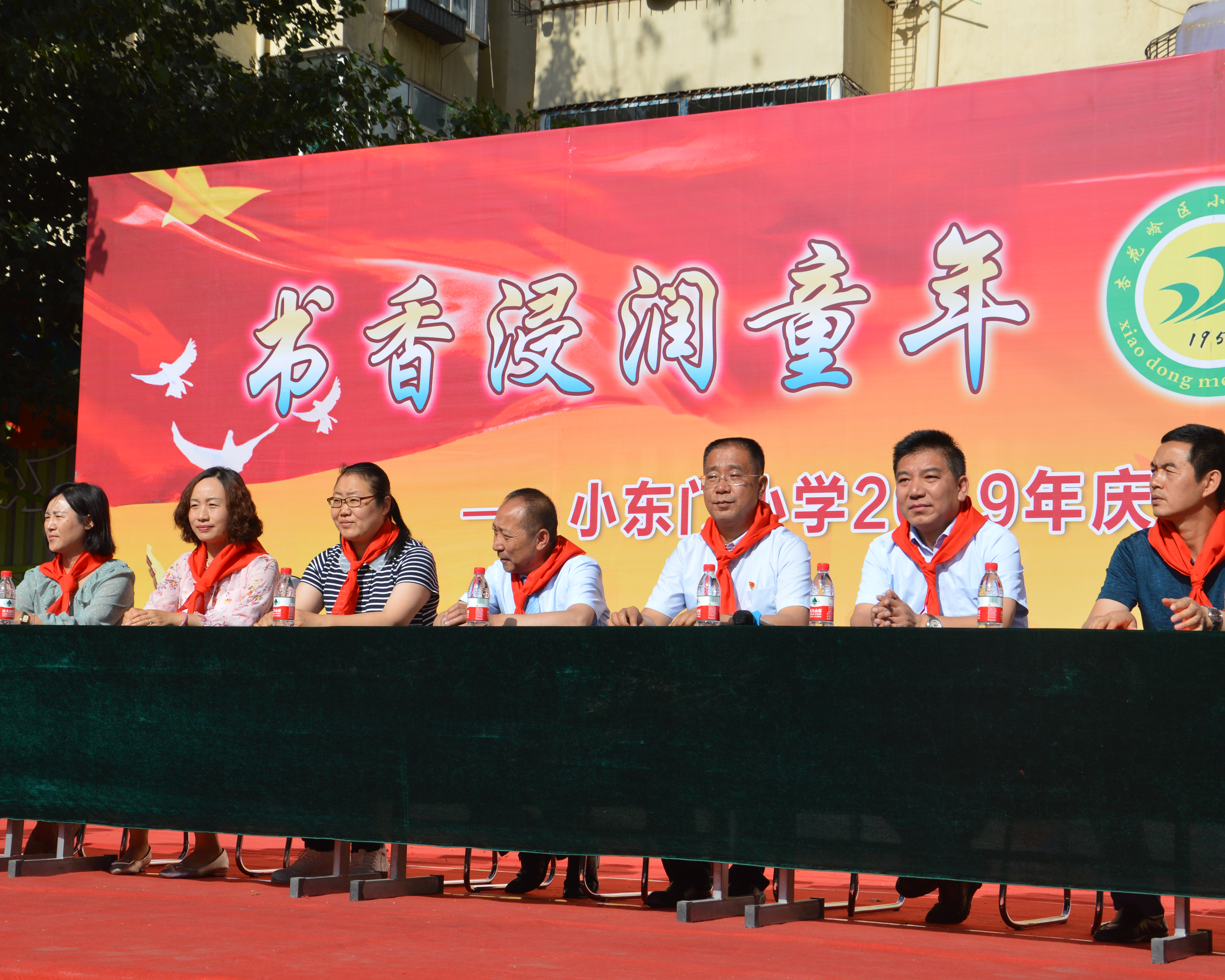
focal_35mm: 65
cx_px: 604
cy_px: 495
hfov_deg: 29.1
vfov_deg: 23.5
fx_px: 2357
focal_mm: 38
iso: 100
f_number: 9
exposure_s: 1/320
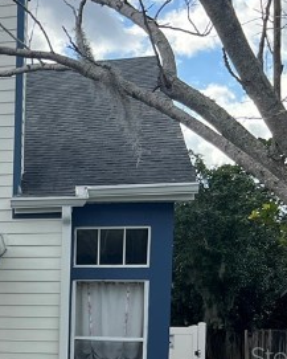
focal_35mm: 96
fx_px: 1019
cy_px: 356
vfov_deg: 19.4
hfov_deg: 13.5
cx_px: -302
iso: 50
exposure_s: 1/1645
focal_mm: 5.7
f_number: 1.5
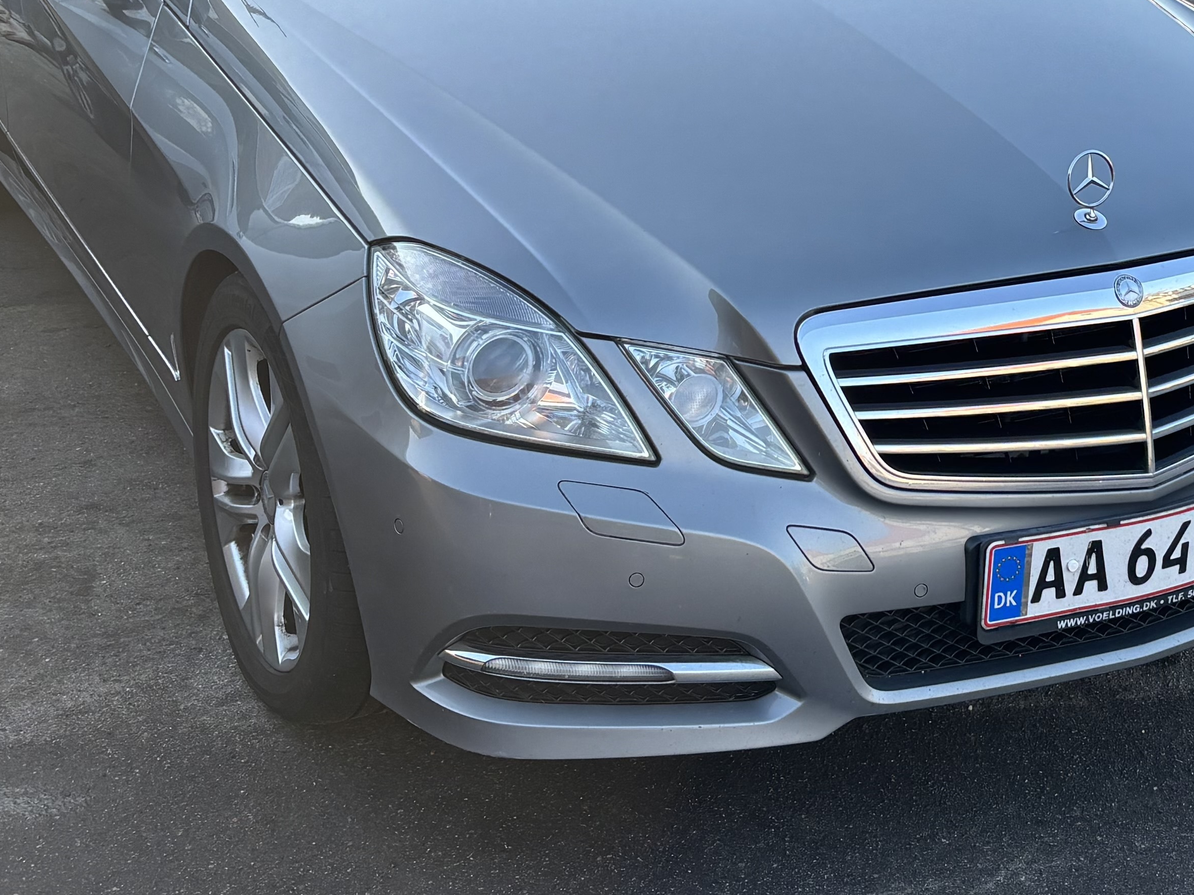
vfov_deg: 22.9
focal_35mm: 63
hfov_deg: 29.9
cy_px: 149
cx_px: 982
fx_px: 2173
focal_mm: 5.96
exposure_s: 1/456
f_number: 1.6
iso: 50
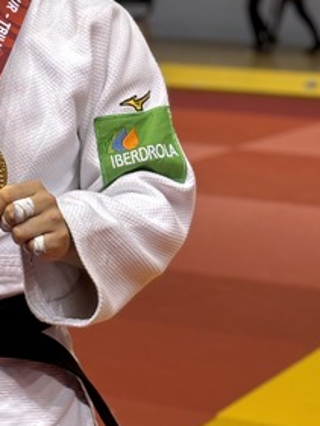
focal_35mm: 148
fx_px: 1823
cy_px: 92
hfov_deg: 9.9
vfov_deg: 13.3
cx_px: -74
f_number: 1.6
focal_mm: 5.96
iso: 32
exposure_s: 1/50
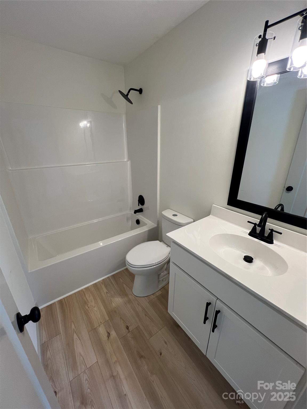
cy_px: 204
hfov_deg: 89.9
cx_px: 154
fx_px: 154
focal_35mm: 13
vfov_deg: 106.2
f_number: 1.8
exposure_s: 1/120
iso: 125
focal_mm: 1.57
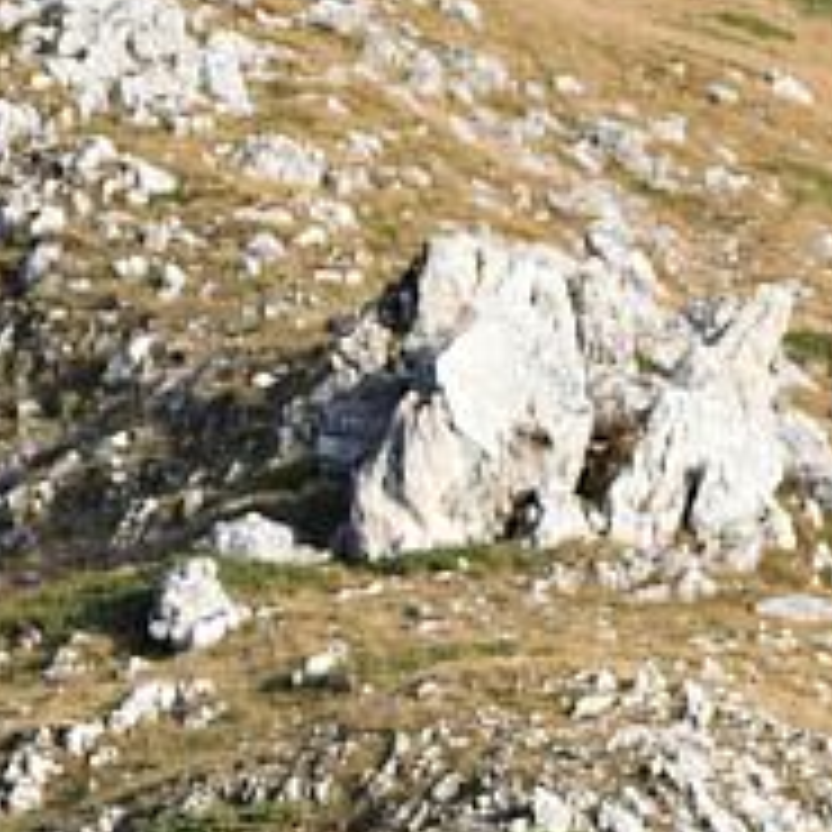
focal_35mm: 620
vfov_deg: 2.8
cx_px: 1057
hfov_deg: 2.8
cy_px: 1068
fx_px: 16859
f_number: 9
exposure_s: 1/320
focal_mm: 150
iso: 500
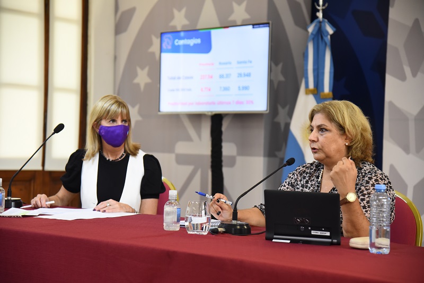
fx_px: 966
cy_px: 142
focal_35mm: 82
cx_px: 212
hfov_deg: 24.8
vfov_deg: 16.6
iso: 3200
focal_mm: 82
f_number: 4
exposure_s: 1/250
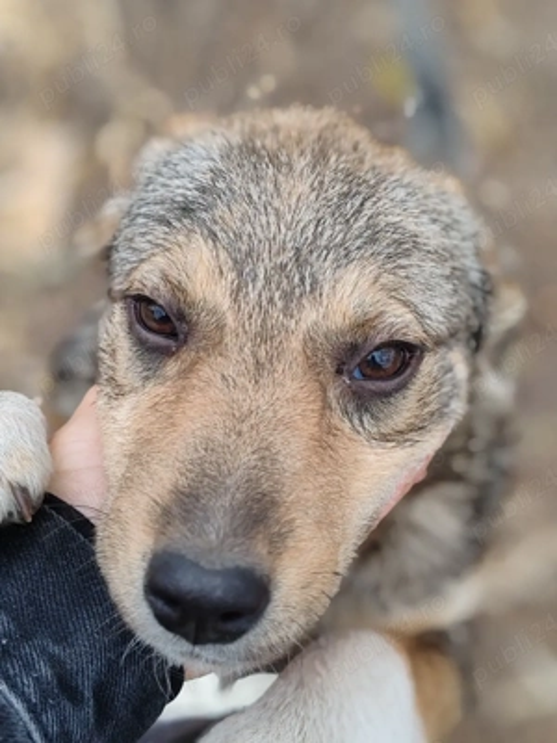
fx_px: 1159
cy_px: 372
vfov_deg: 35.5
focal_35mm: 54
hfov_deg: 27.0
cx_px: 278
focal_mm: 6.12
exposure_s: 1/100
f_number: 0.95
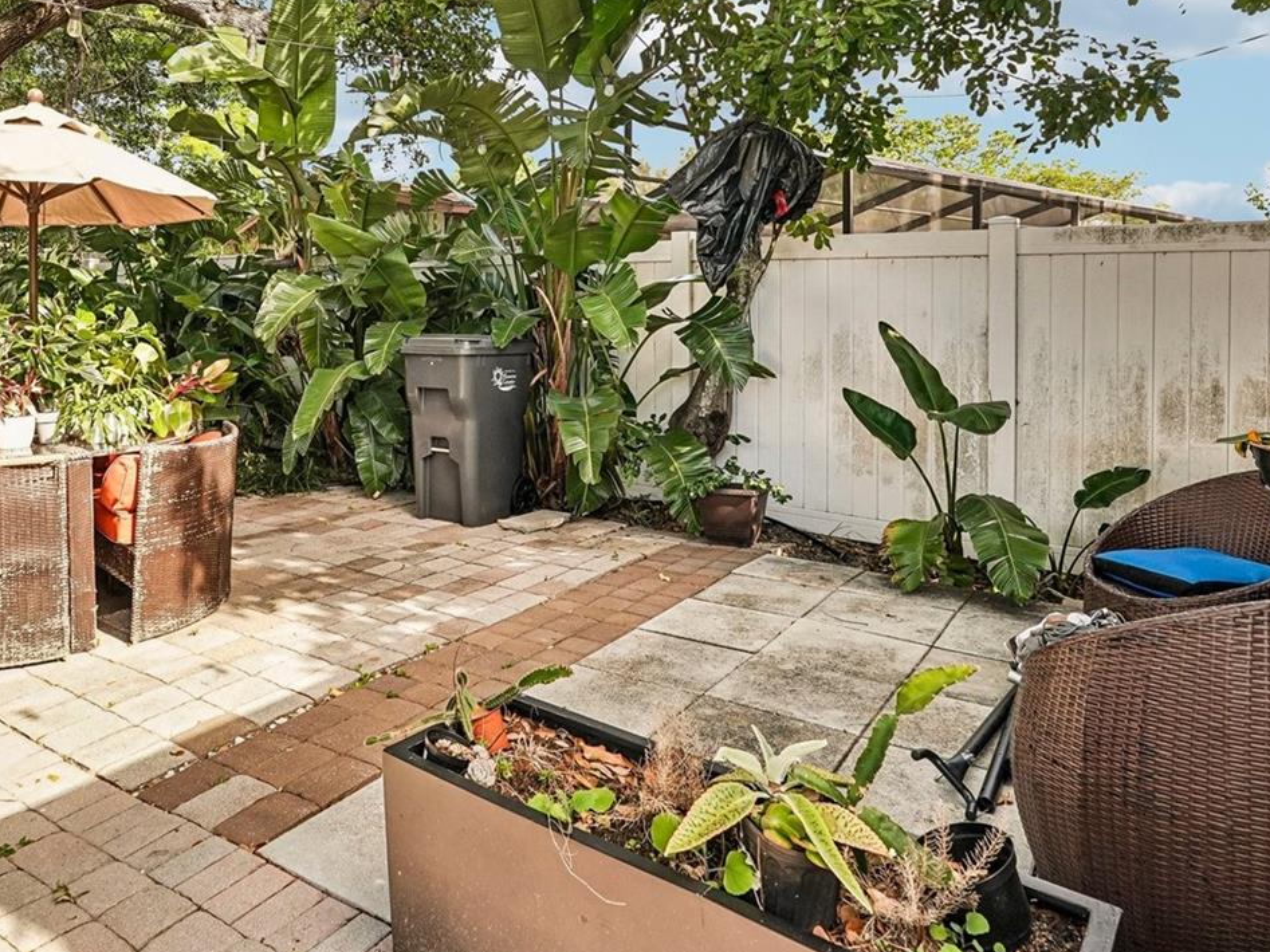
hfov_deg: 65.9
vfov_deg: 51.9
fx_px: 954
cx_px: 448
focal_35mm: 26
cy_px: 303
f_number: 8
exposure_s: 1/160
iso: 400
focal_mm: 16
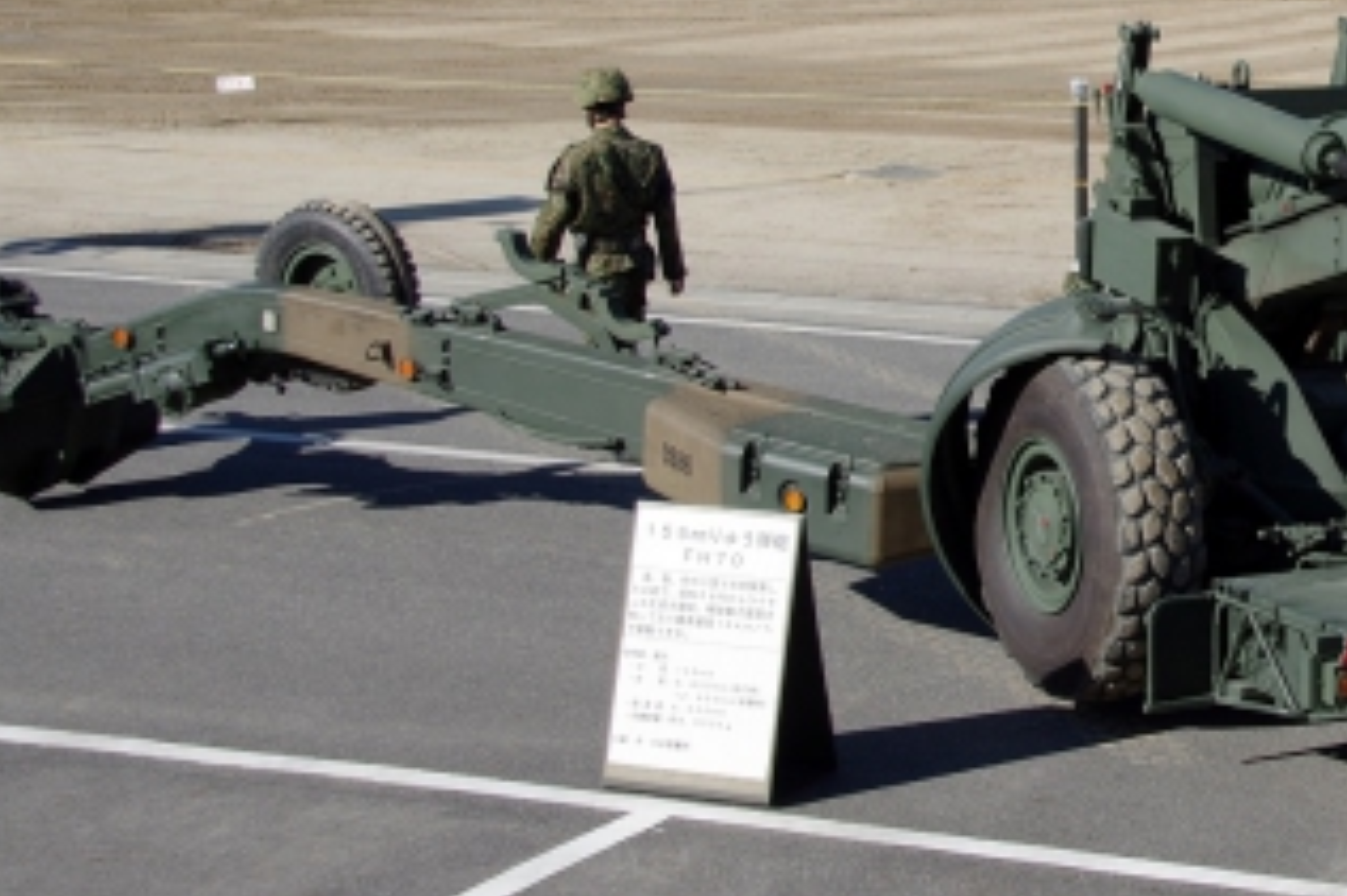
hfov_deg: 18.6
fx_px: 4001
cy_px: 159
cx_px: 1317
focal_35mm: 107
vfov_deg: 12.7
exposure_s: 1/500
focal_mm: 31
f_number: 7.1
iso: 200
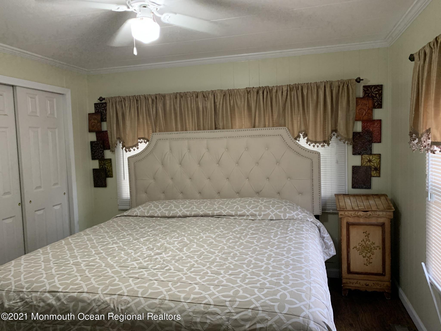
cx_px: 220
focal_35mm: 26
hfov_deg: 67.3
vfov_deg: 53.1
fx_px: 331
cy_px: 166
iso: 400
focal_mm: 4.25
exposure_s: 1/40
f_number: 1.8
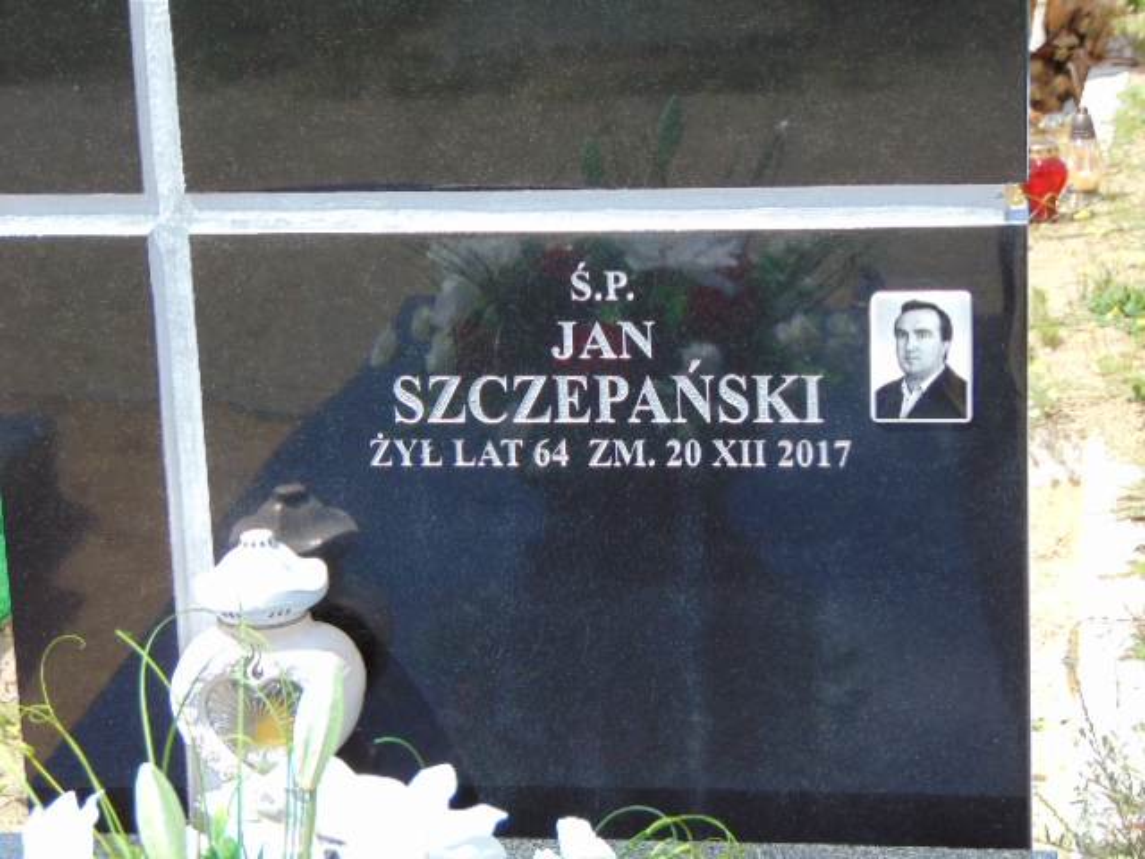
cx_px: 572
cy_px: 430
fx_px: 3572
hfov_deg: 18.2
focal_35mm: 108
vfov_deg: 13.7
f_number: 3.9
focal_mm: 19.4
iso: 80
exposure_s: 1/400
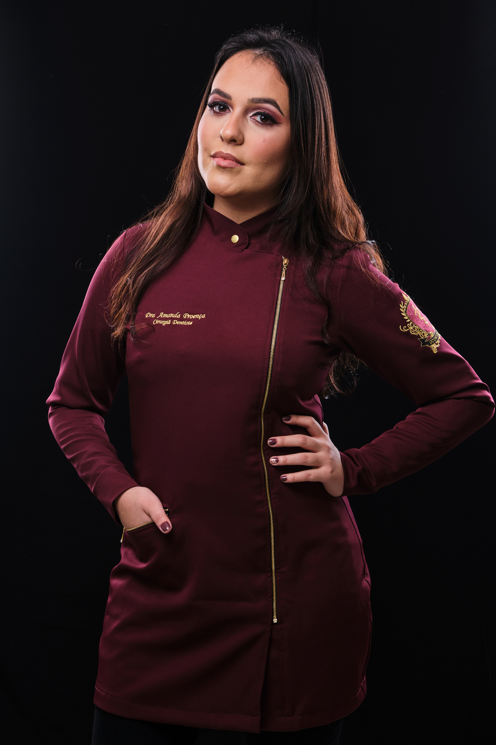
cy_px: 372
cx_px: 248
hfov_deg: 17.9
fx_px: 1571
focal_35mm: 76
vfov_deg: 26.7
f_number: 10
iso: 160
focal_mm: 50.5
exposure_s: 1/125
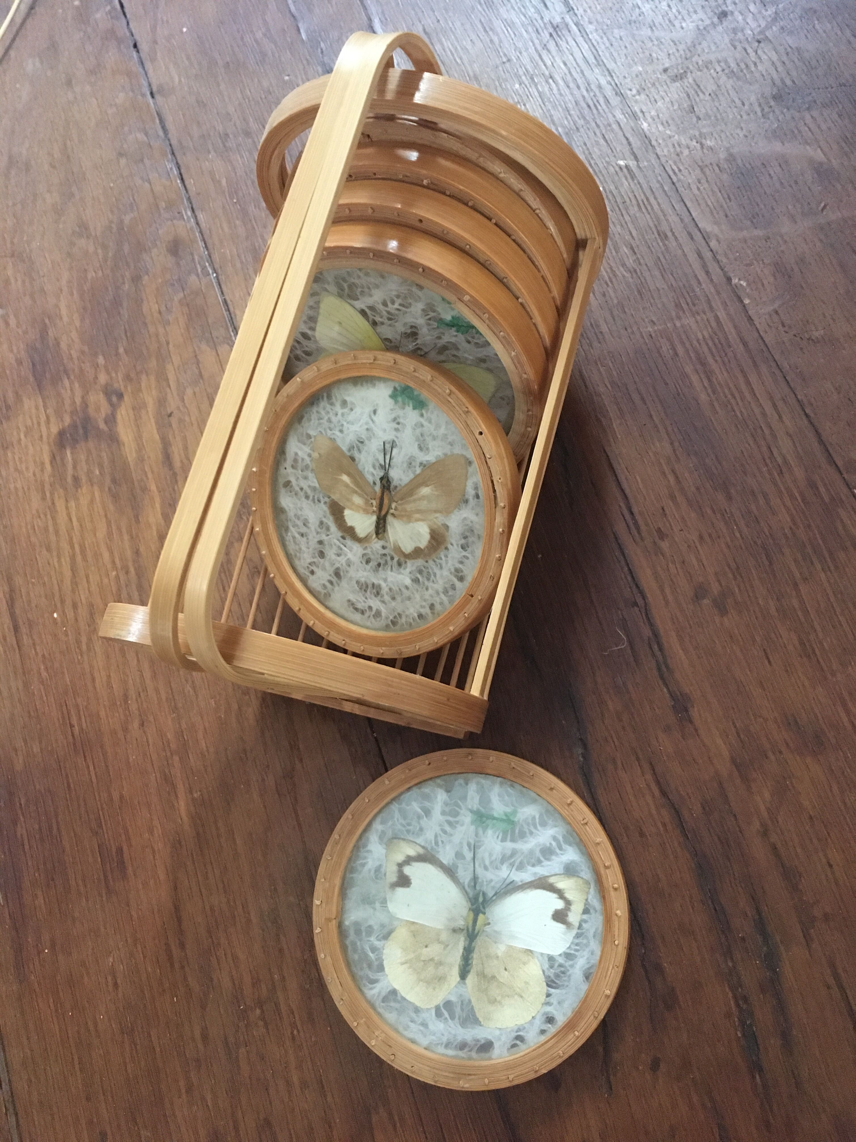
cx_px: 428
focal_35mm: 29
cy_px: 571
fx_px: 956
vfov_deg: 61.7
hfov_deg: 48.2
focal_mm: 4.15
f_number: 2.2
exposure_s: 1/17
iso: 320
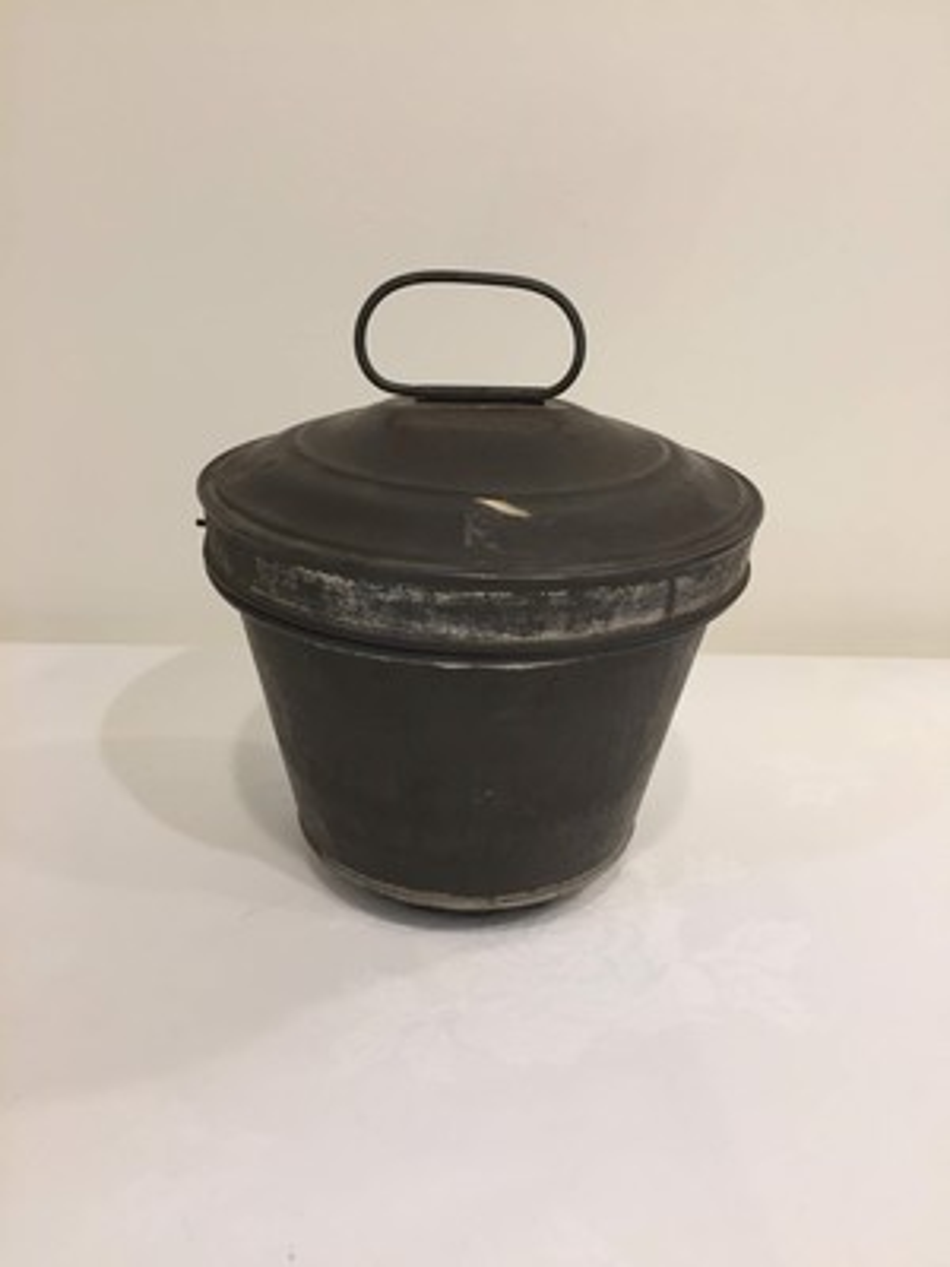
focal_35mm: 29
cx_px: 475
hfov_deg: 48.2
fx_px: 1061
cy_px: 634
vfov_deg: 61.7
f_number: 2.2
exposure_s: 1/30
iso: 40
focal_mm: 4.15
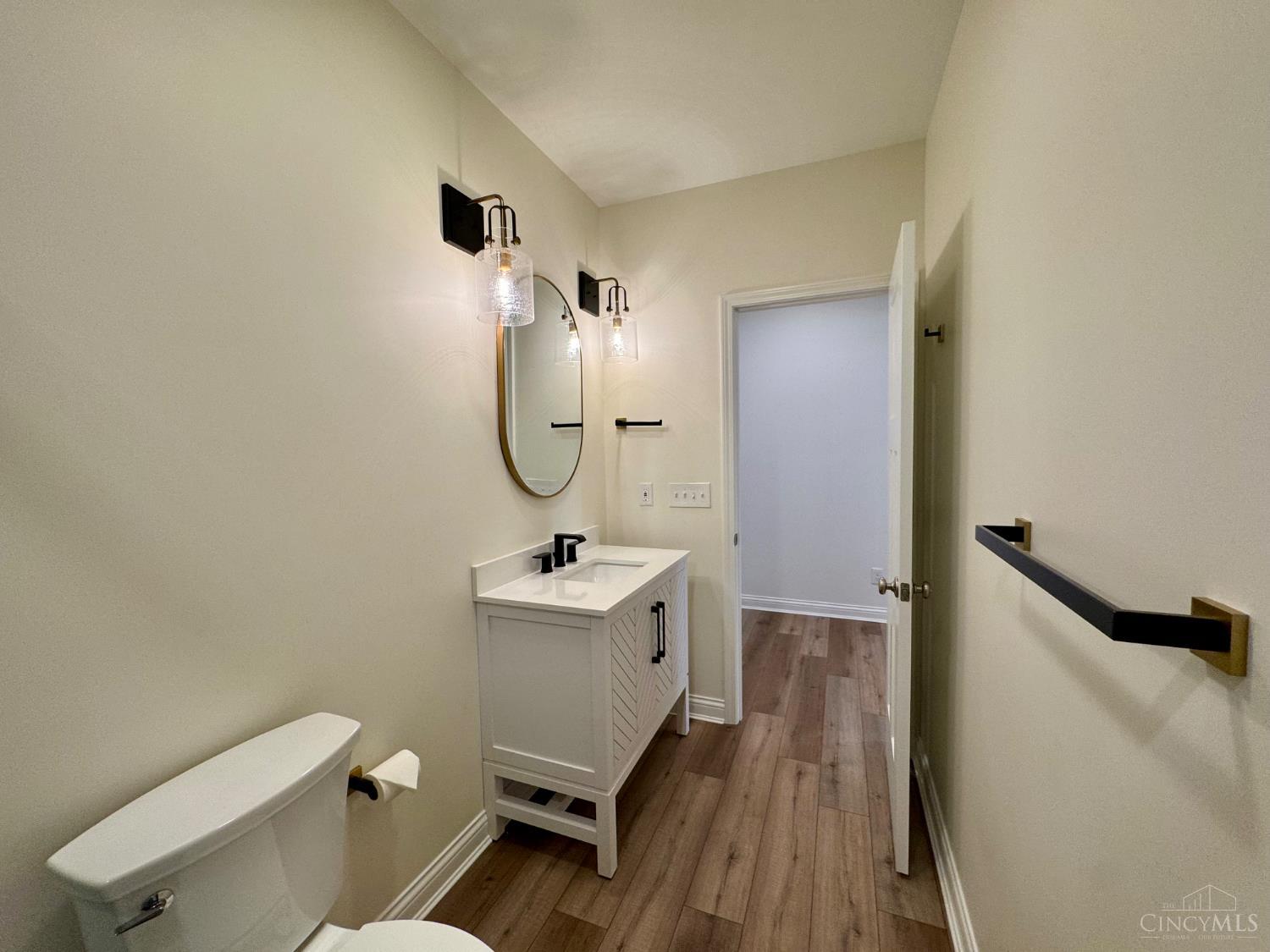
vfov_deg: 85.7
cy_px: 476
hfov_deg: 102.1
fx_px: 514
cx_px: 635
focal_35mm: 14
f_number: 2.2
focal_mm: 2.22
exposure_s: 1/120
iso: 125
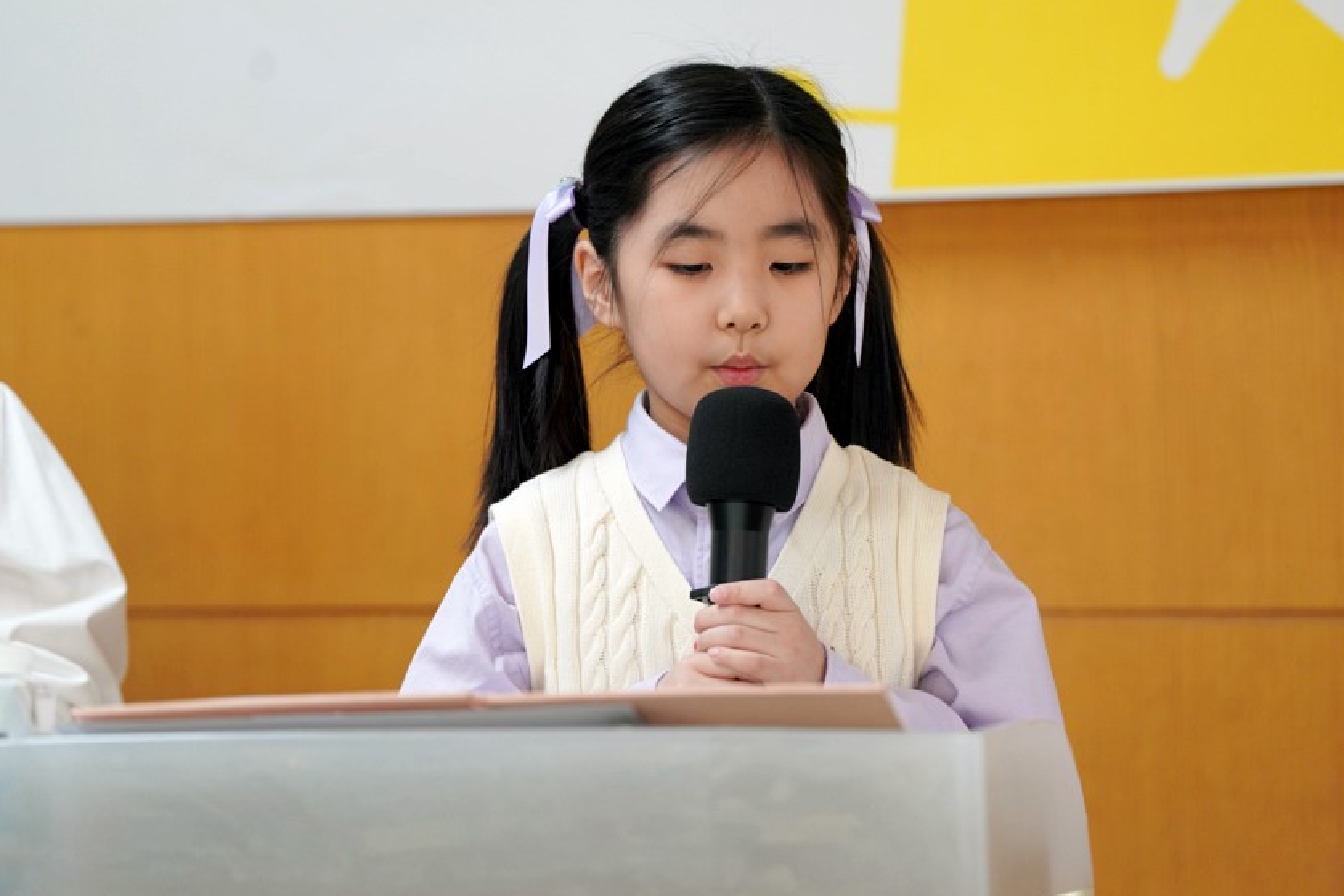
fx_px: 8026
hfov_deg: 9.6
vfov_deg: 6.4
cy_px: 421
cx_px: 674
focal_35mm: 215
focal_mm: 200
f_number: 4
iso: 1250
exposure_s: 1/250
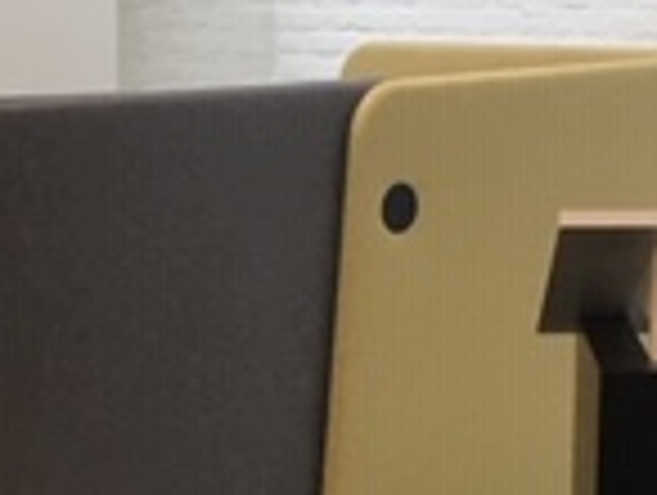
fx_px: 2414
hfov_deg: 15.4
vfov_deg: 11.5
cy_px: 576
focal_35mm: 127
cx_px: 171
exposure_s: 1/33
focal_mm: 4.15
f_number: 2.2
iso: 50
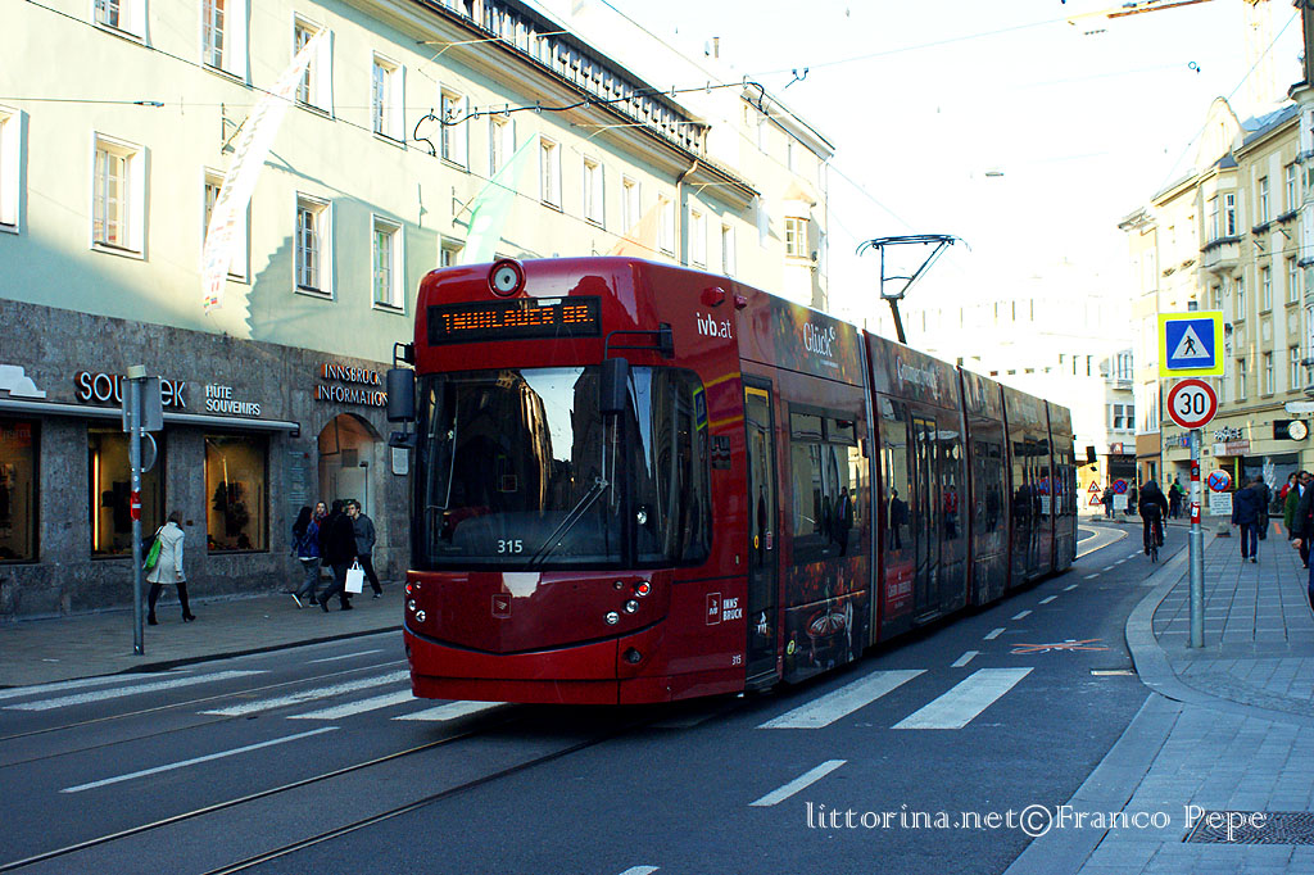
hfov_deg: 46.4
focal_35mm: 42
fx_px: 1532
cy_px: 438
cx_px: 657
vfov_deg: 31.9
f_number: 6.3
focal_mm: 28
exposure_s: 1/320
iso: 800
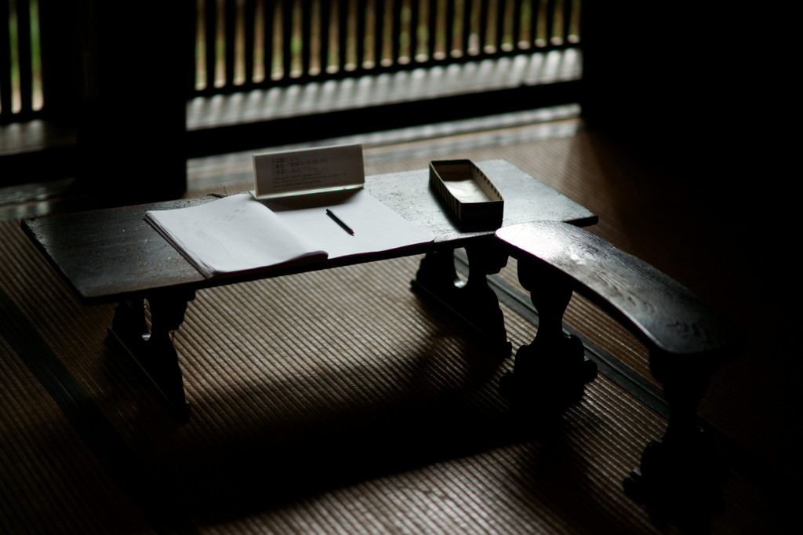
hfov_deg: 23.9
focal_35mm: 85
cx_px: 402
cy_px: 268
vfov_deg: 16.1
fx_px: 1895
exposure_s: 1/100
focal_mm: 85
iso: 250
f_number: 1.4
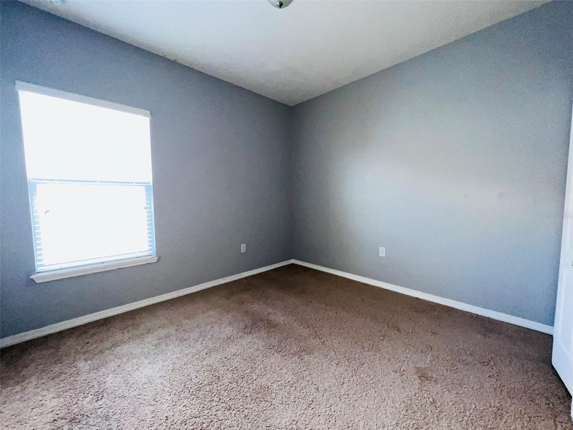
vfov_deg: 89.9
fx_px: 215
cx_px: 286
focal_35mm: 13
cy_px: 215
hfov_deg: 106.2
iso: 160
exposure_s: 1/85
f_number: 1.8
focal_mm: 1.57
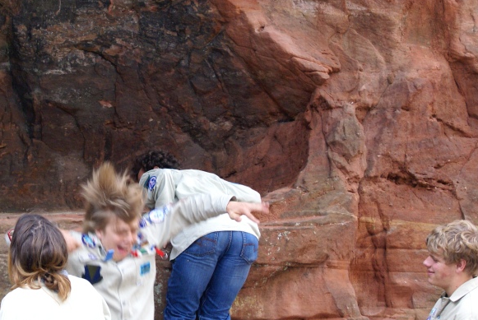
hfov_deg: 17.1
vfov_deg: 11.6
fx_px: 1580
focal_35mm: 119
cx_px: 117
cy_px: 173
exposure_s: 1/160
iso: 400
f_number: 5.6
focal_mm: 45
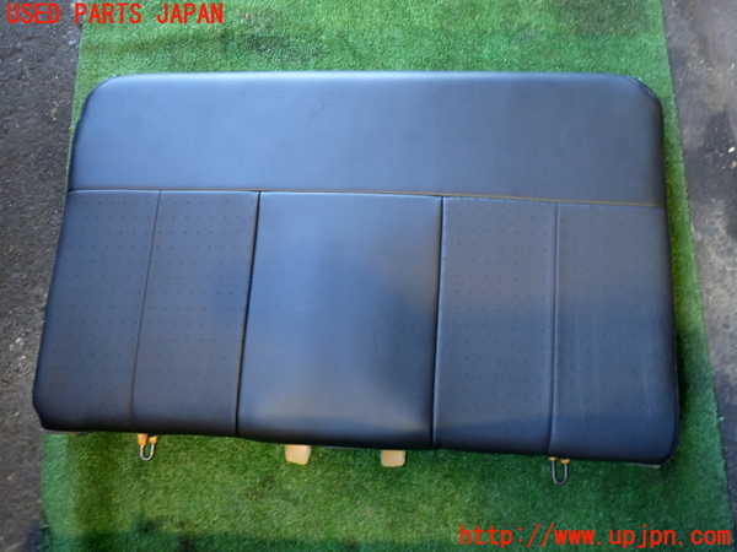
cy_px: 276
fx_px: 639
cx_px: 368
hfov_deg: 60.0
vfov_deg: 46.8
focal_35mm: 30
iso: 250
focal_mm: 5.4
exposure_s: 1/30
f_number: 2.3
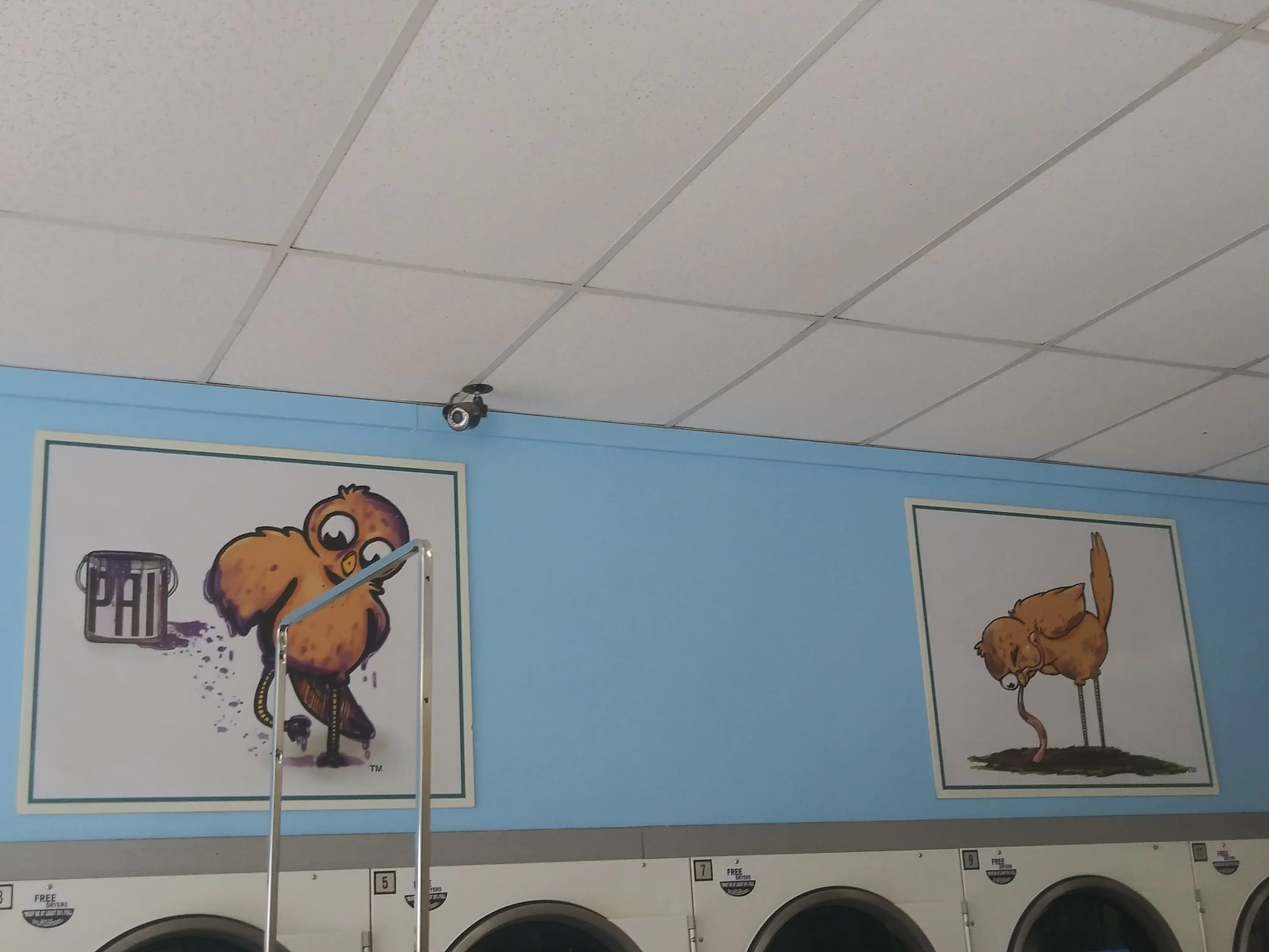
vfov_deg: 35.1
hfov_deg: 45.8
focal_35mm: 41
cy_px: 476
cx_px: 634
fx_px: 1503
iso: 50
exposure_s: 1/60
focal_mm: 3.7
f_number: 2.2
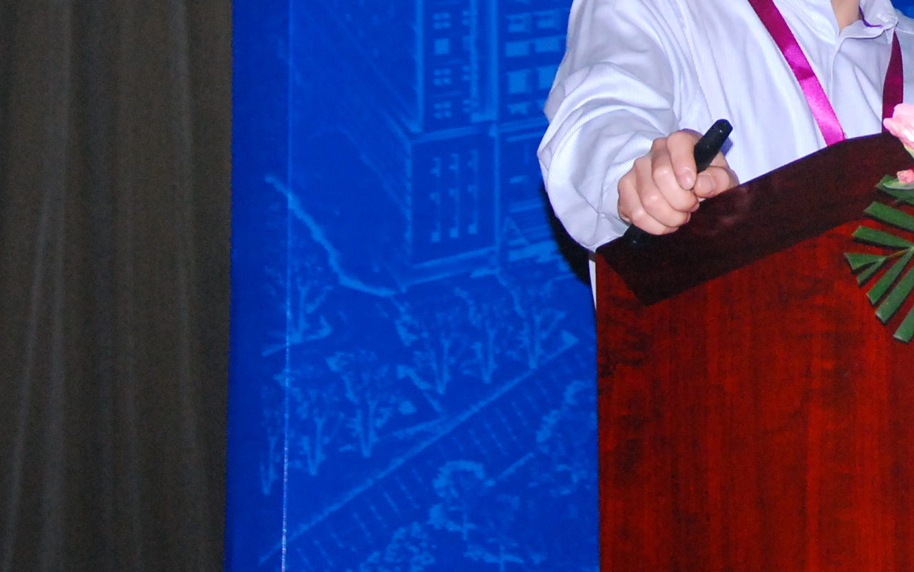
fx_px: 3413
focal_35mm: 137
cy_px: -56
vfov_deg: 9.5
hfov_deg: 14.9
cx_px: 990
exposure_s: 1/200
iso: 1600
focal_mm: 40
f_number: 4.5
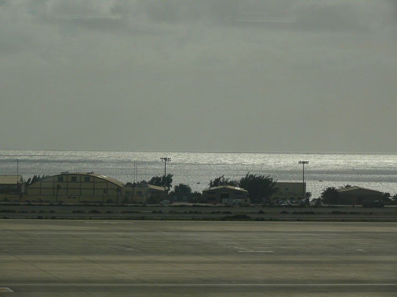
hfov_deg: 10.6
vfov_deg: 8.0
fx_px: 2132
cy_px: 148
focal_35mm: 186
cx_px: 198
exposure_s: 1/200
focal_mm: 39.3
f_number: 5.6
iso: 100
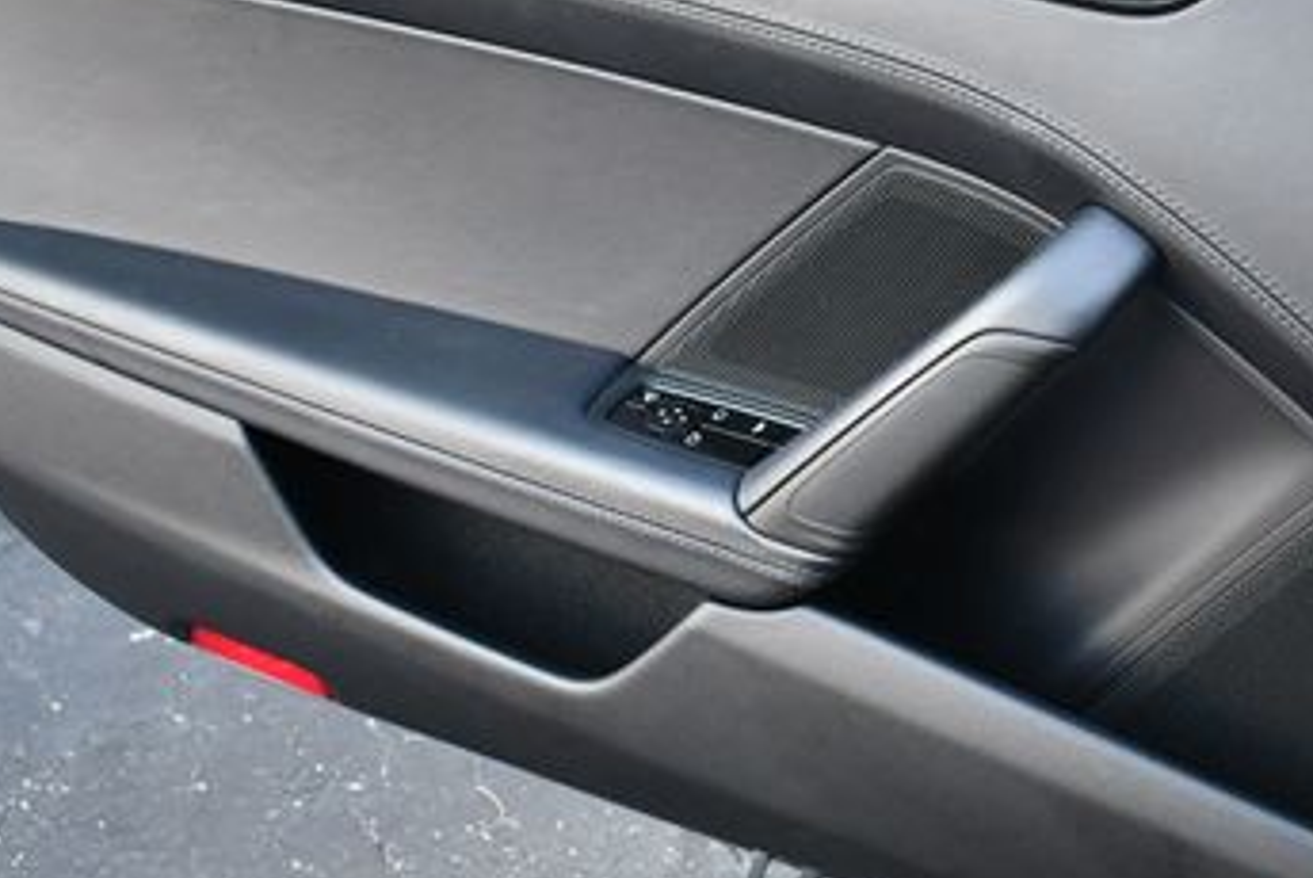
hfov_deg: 29.9
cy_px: 229
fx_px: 2446
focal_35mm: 67
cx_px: 832
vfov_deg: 20.2
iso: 800
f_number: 3.5
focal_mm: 18
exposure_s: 1/200
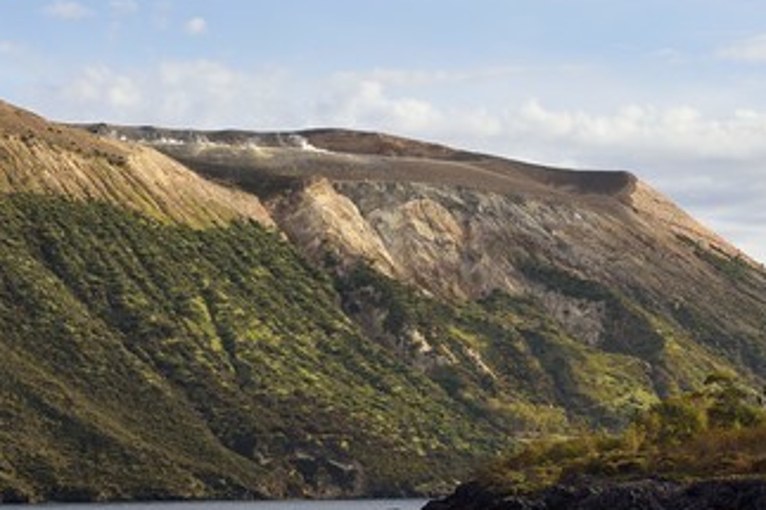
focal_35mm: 151
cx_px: 398
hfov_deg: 13.6
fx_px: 3211
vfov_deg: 9.1
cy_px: 297
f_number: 8
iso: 200
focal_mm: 116
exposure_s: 1/640
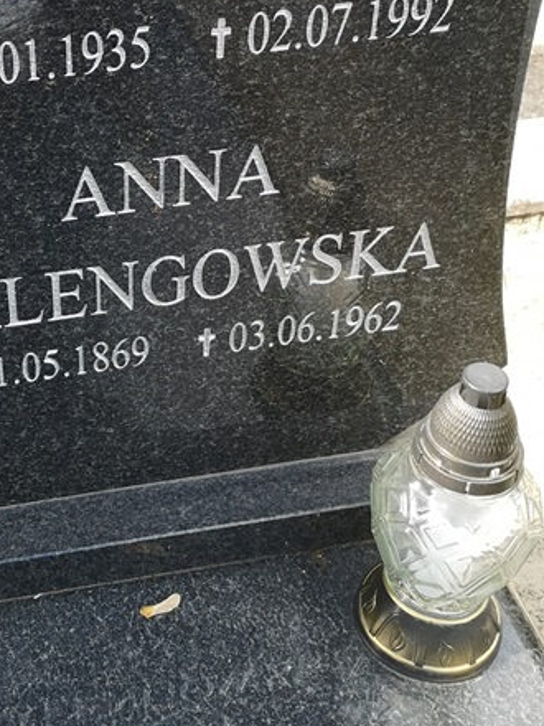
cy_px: 246
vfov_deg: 34.1
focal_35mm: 56
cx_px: 53
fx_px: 1173
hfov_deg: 25.3
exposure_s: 1/900
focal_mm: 5.58
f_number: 1.8
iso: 160
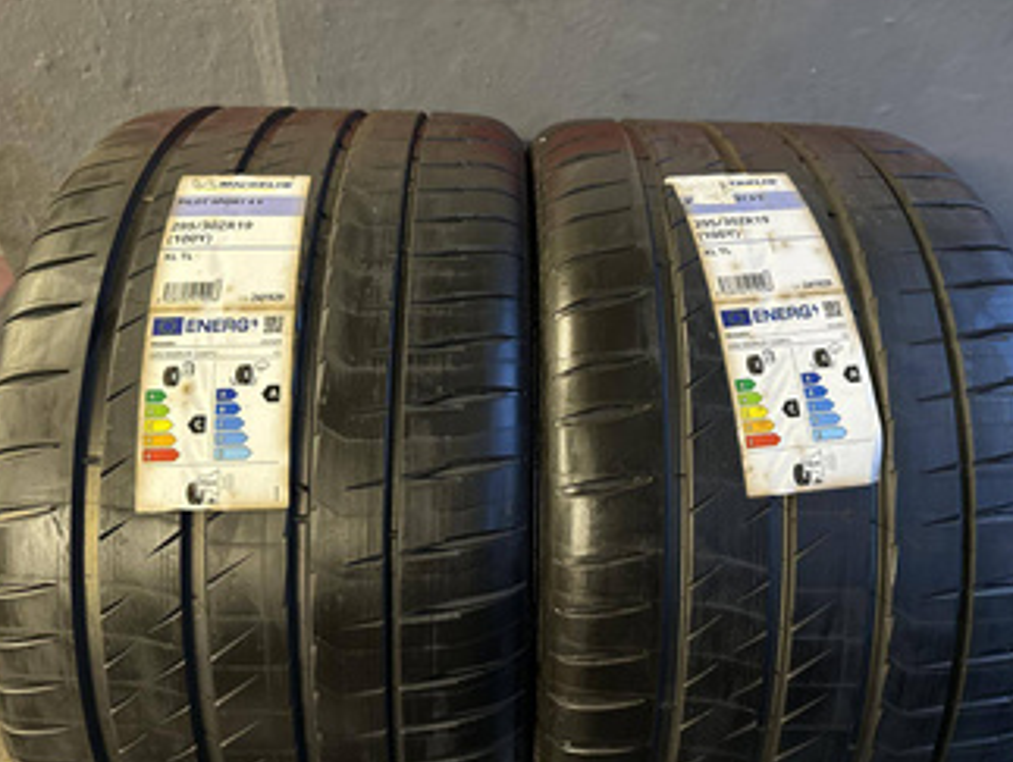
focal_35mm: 26
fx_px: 762
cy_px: 384
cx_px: 527
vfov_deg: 53.2
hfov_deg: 67.2
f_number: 1.78
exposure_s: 1/33
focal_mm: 6.86
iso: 640
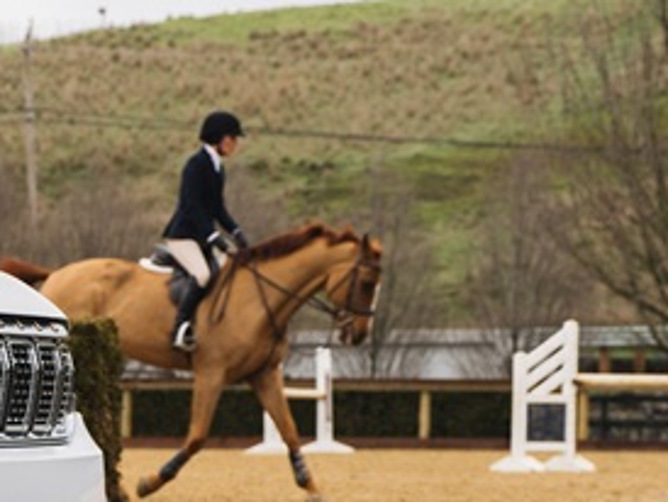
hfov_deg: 11.7
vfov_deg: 9.0
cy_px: 582
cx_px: -229
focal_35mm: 164
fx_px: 3168
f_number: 5.6
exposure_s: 1/200
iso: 100
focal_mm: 57.5
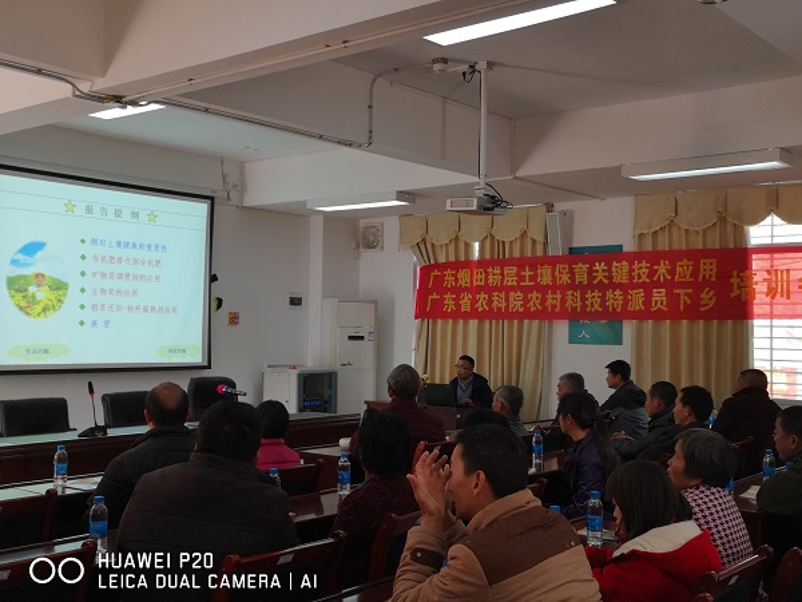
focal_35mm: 41
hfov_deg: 45.8
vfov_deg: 35.1
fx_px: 950
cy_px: 301
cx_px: 401
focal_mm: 3.95
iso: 64
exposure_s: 1/100
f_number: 1.8
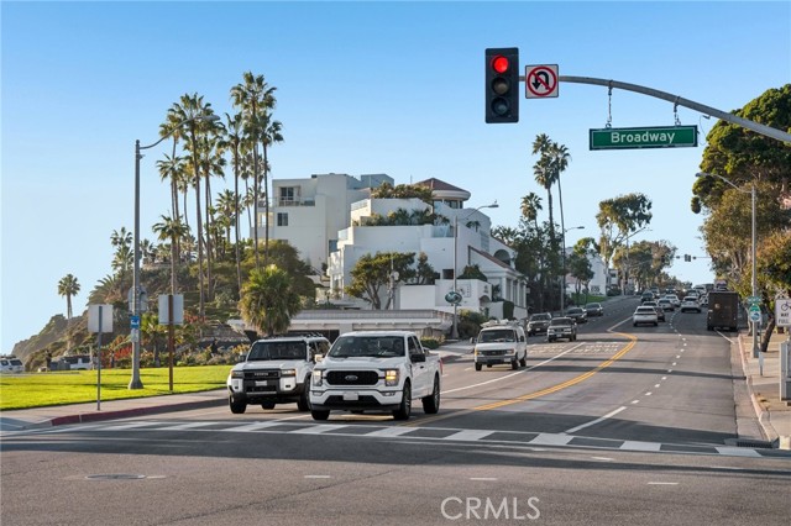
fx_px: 1537
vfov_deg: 19.4
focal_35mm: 70
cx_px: 396
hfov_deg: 28.9
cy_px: 263
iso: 100
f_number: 8
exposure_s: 1/500
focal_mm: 70
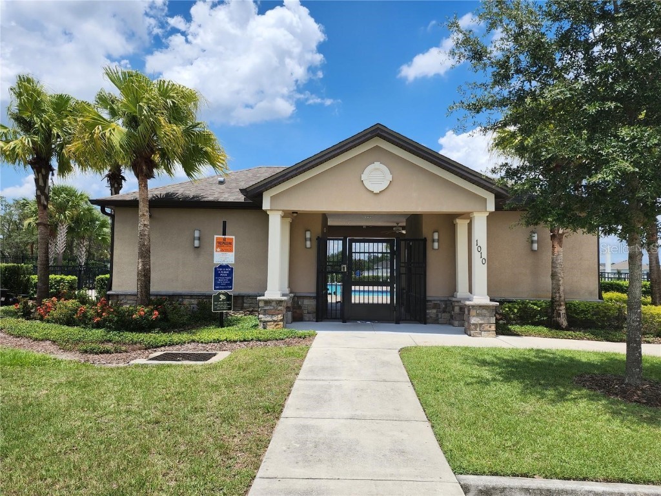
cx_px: 330
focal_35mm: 23
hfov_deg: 73.9
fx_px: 439
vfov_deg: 58.9
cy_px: 248
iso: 12
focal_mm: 6.4
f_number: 1.8
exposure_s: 1/1255
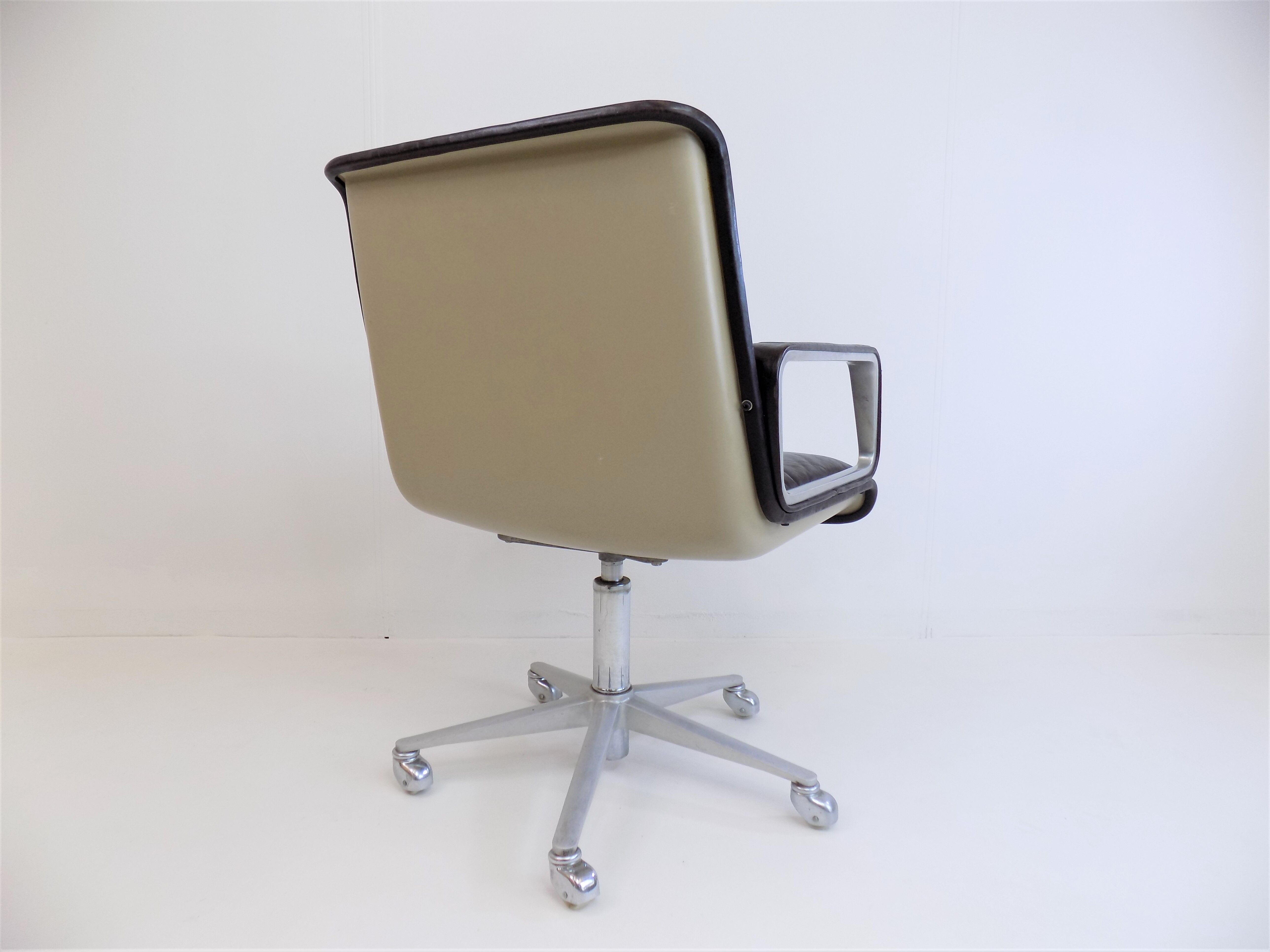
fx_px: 844
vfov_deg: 58.9
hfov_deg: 73.9
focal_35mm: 23
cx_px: 635
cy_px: 476
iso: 80
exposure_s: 1/50
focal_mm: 4
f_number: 3.1
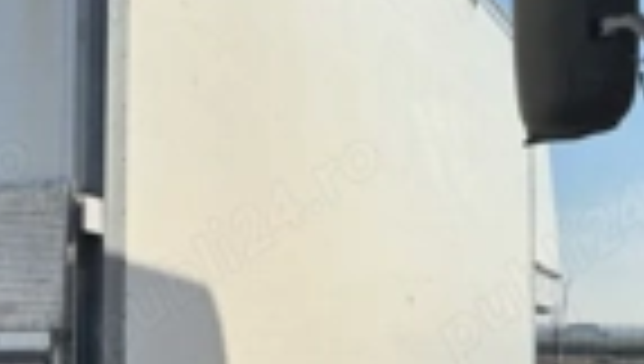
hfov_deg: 27.0
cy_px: 301
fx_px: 1249
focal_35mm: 73
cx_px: -27
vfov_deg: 16.5
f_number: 1.78
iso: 80
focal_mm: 6.76
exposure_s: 1/7937
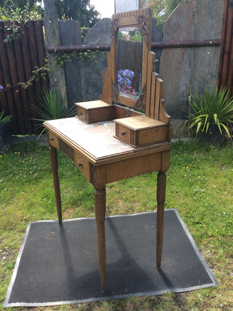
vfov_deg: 56.9
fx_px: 288
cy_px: 156
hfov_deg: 44.1
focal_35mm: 32
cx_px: 116
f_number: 2.4
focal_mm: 3.3
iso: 32
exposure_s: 1/355
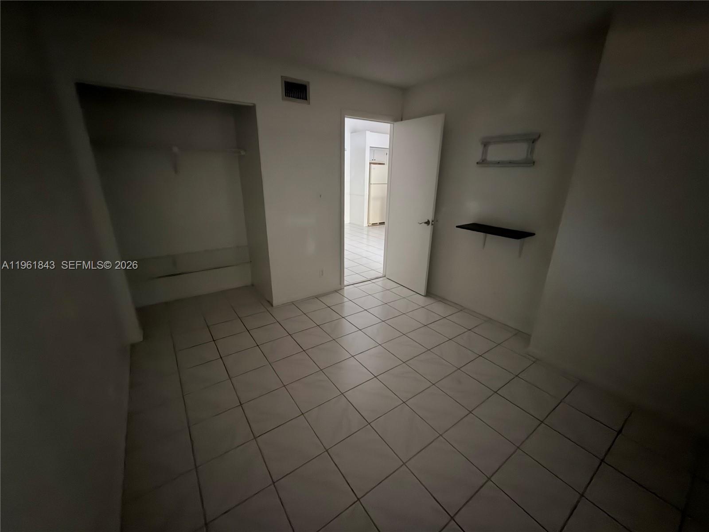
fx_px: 287
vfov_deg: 85.7
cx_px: 354
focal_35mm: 14
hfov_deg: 102.1
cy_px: 266
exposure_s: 1/6
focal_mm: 2.22
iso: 1600
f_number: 2.2
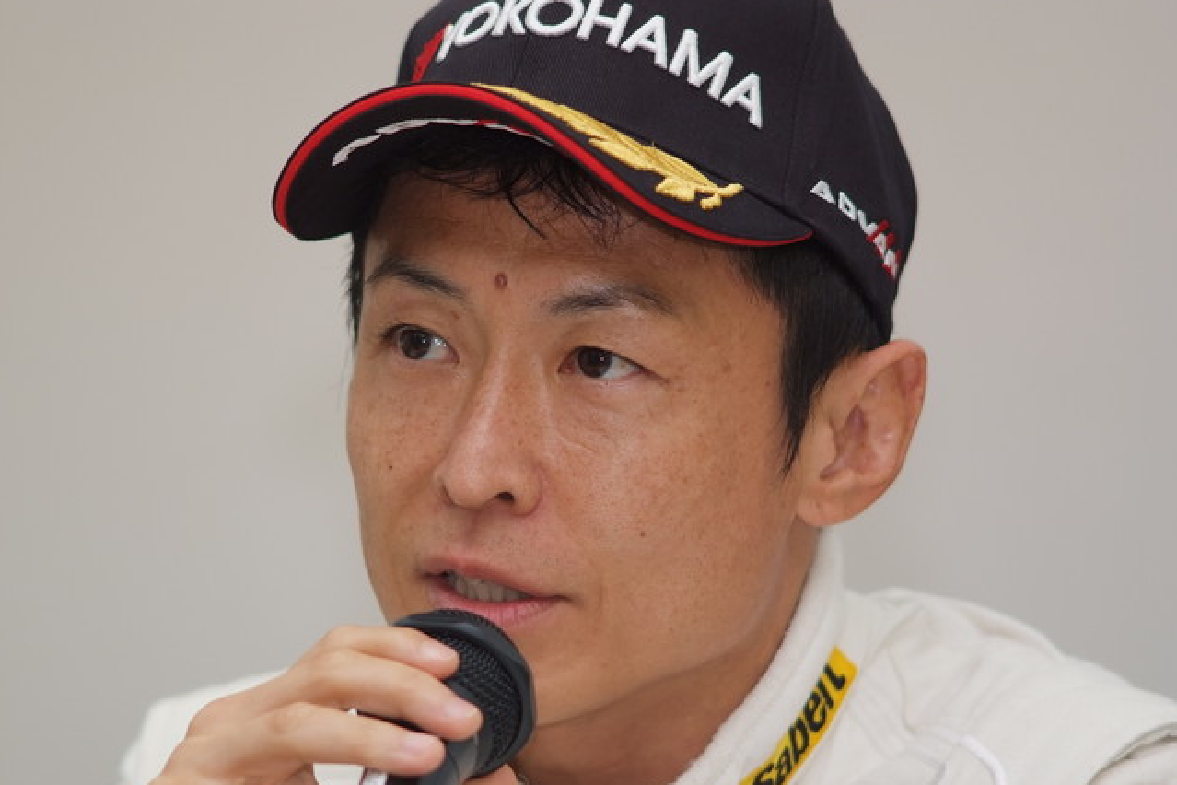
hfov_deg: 6.8
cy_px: 437
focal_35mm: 304
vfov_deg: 4.5
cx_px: 525
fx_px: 9938
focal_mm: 180
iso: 400
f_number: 2.8
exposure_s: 1/250
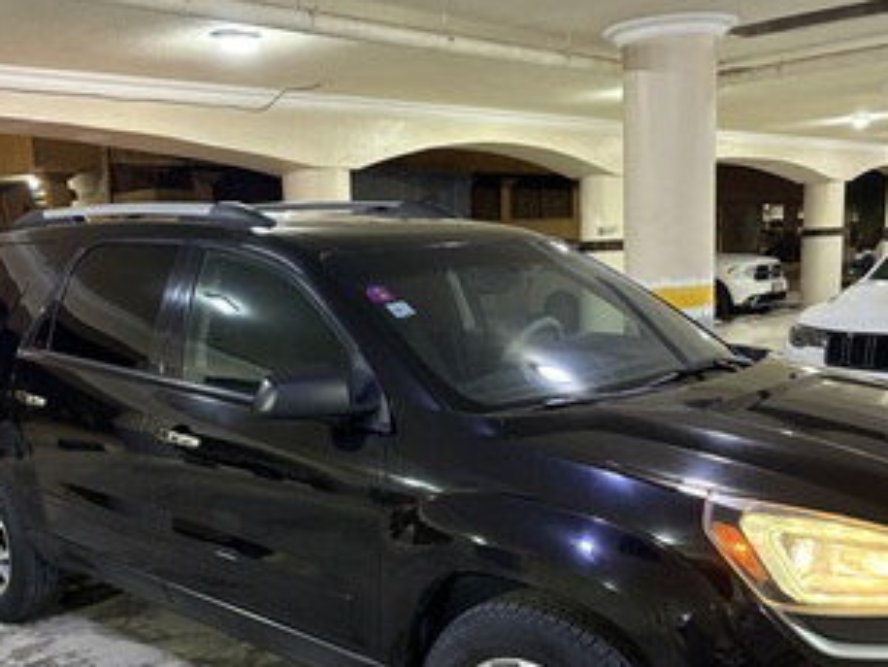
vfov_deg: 36.4
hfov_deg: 47.8
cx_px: 397
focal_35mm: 39
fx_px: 1001
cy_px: 447
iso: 500
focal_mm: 5.96
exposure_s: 1/30
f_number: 1.6
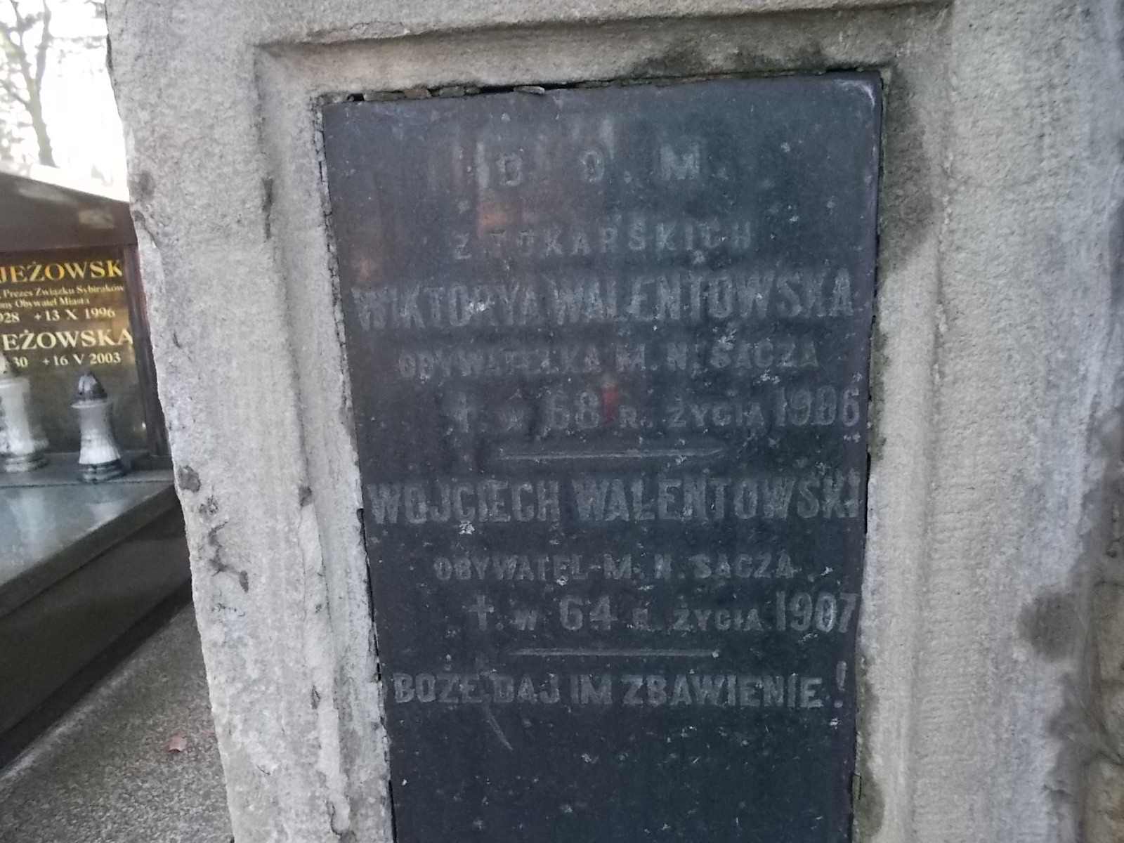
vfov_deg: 53.1
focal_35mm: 26
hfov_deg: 67.3
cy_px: 422
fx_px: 844
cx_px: 562
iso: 400
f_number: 3.2
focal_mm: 4.6
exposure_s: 1/125
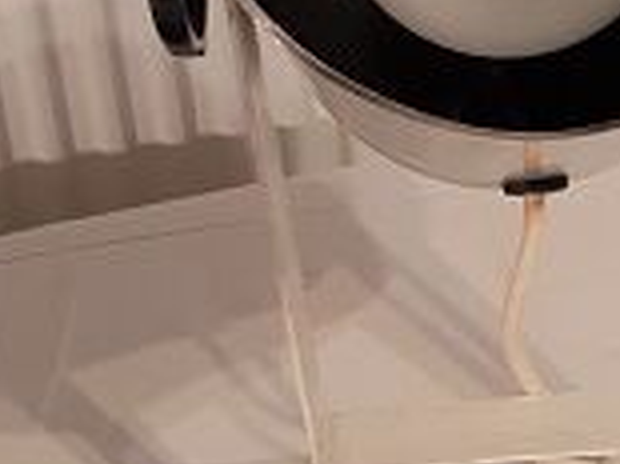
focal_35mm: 134
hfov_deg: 14.5
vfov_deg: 11.0
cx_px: 636
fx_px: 2398
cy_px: 332
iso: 64
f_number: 1.7
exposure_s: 1/50
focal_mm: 3.93
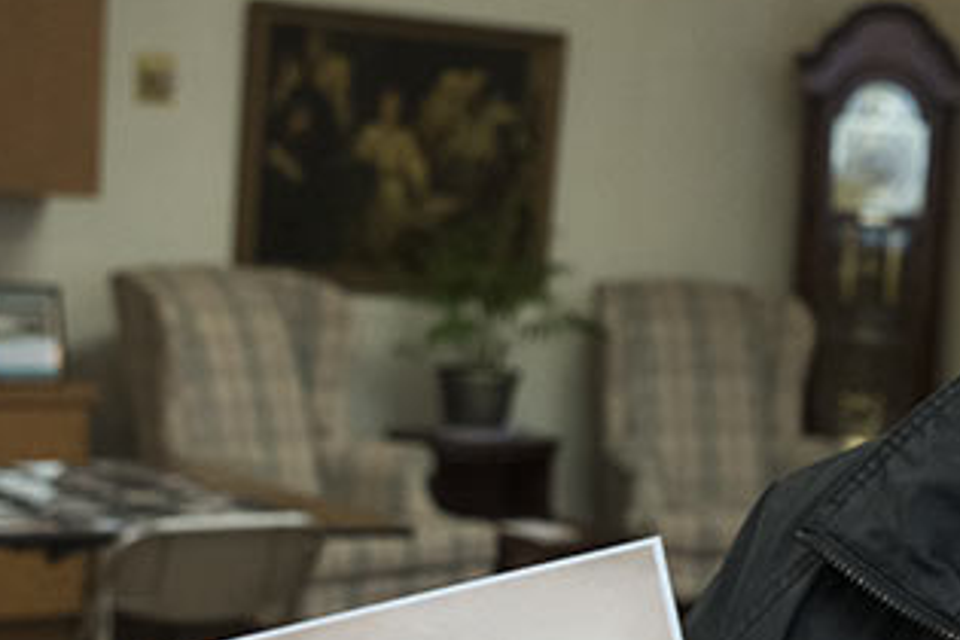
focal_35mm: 81
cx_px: 1006
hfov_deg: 23.8
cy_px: 570
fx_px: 2160
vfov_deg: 16.6
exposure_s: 1/160
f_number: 4.5
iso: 1250
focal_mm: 34
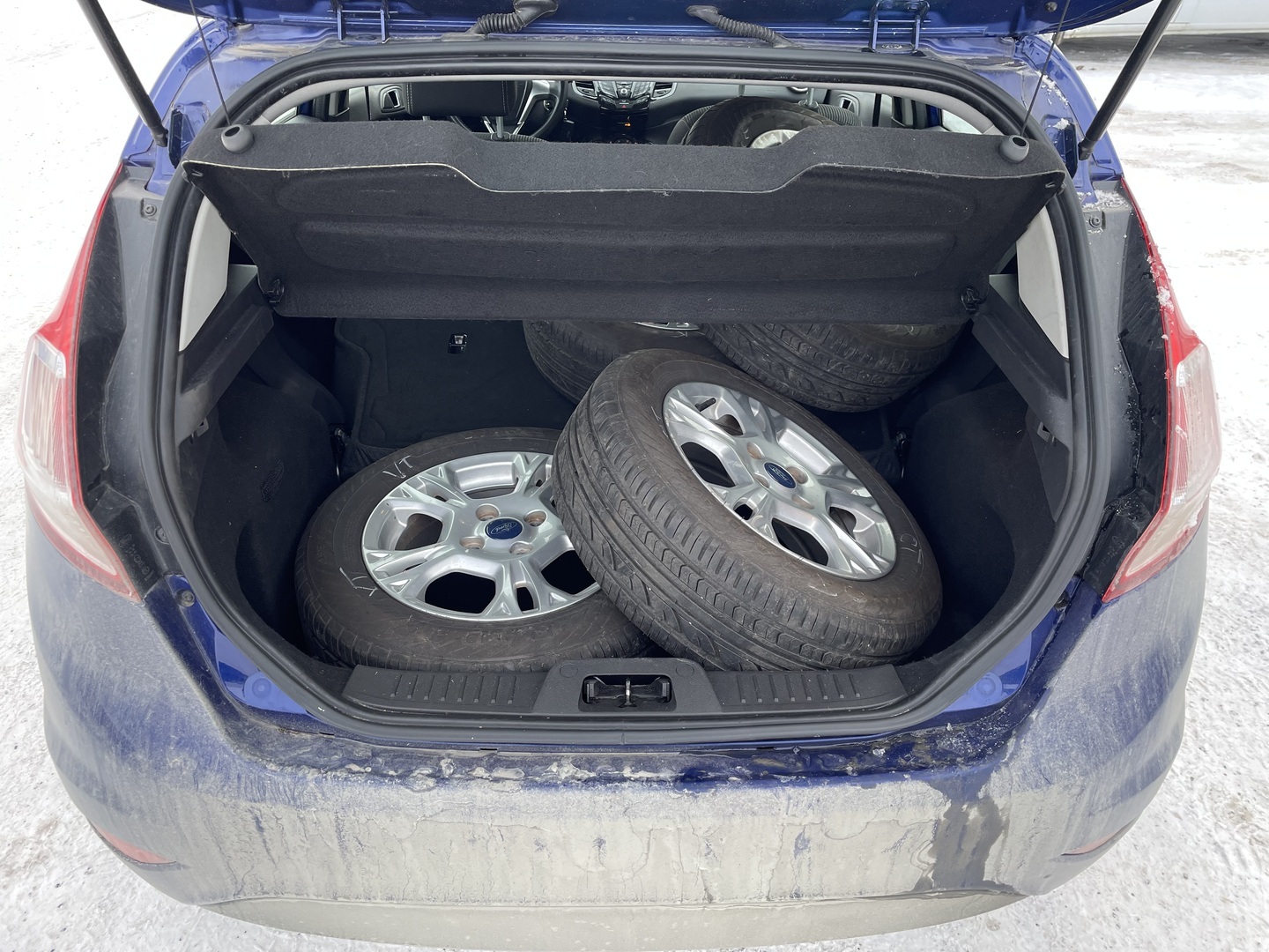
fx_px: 953
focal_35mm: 26
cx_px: 634
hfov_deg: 67.3
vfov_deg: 53.1
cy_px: 476
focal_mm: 4.2
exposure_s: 1/121
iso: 64
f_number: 1.6
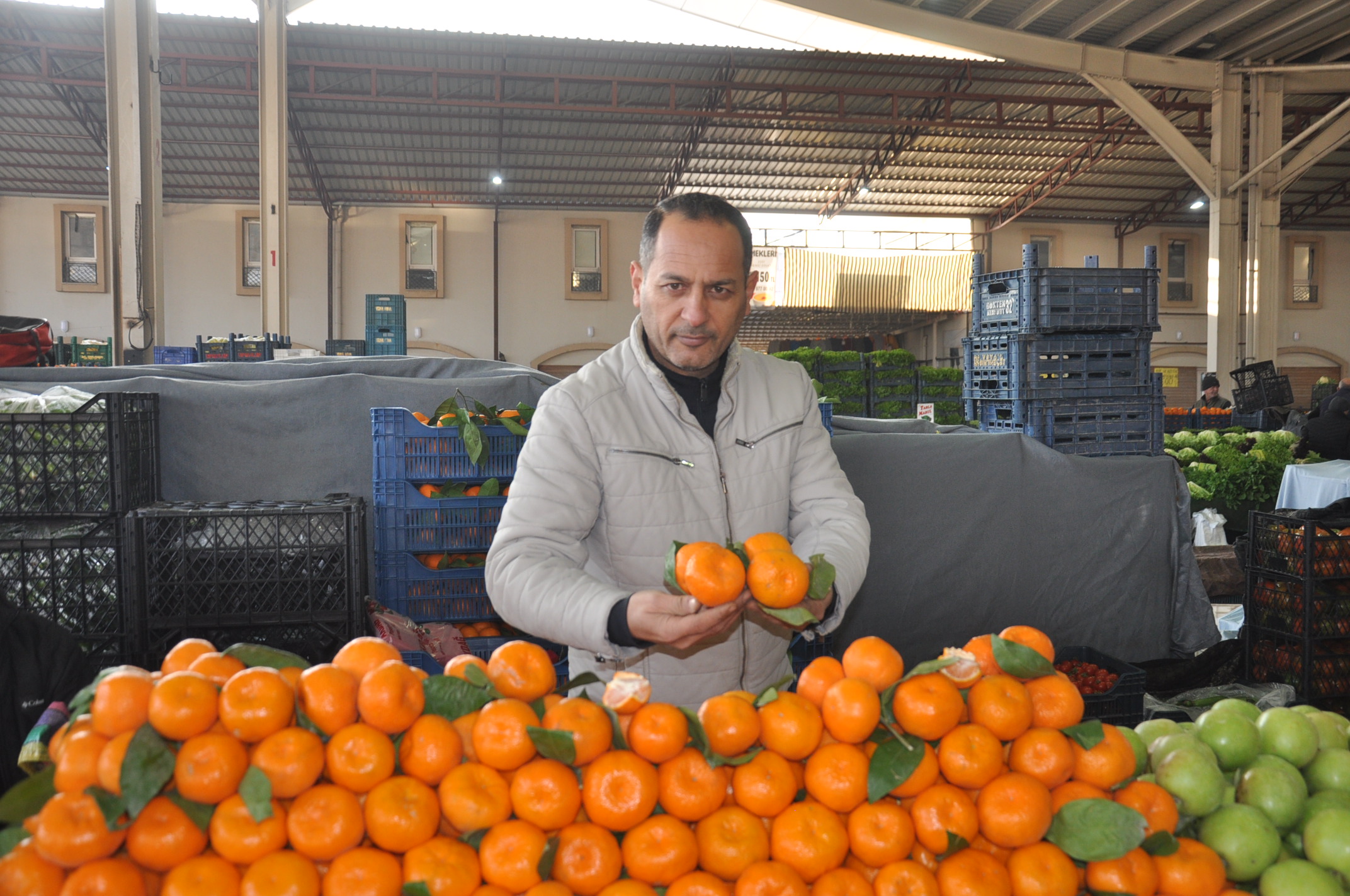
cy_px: 448
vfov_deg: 39.9
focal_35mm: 33
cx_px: 675
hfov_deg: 57.3
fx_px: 1236
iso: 400
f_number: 3.8
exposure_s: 1/160
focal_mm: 22
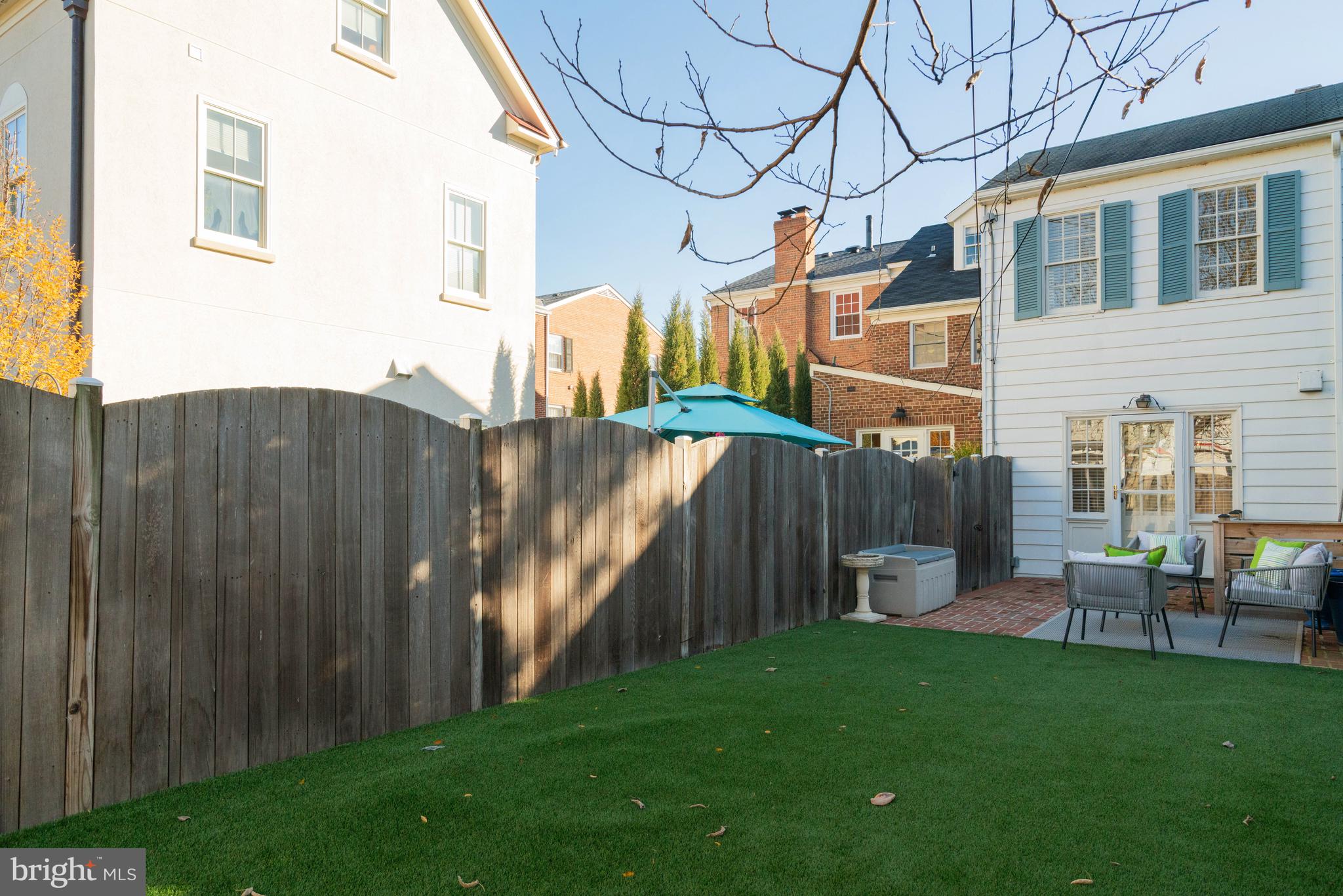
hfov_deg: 76.1
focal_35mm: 23
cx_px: 672
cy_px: 448
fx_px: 858
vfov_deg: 55.1
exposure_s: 1/800
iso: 1250
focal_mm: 23
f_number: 8
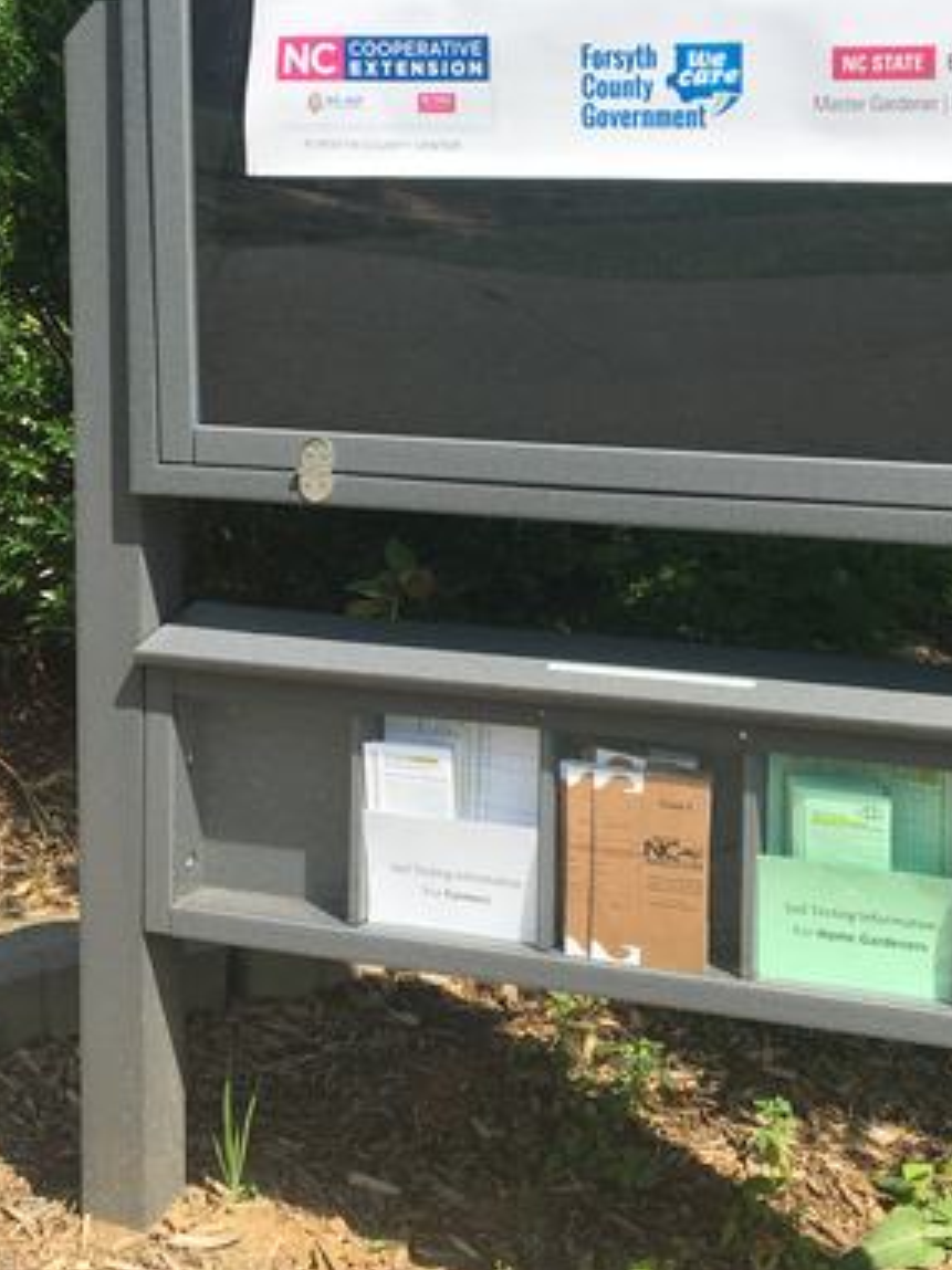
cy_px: 378
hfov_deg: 27.3
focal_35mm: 53
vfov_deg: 35.7
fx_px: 1945
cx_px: 672
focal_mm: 4.15
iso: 25
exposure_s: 1/1425
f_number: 2.2
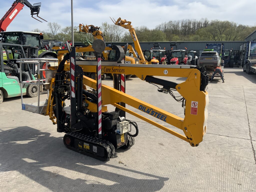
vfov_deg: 48.2
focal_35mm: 29
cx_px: 128
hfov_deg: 61.7
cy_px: 96
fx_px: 214
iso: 16
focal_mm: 3
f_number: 1.8
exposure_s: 1/1577
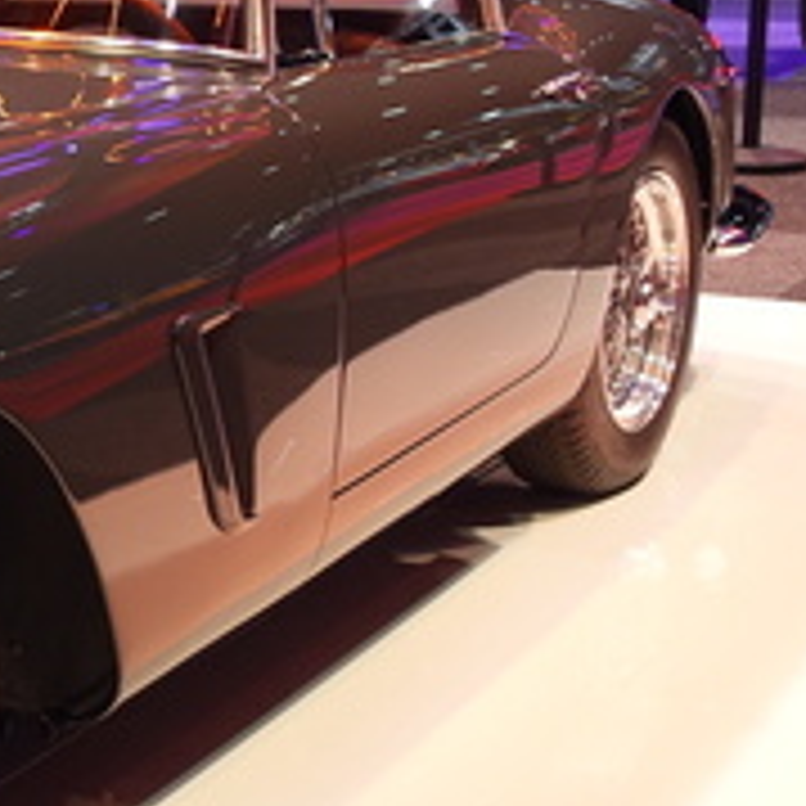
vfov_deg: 18.5
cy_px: 315
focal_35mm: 94
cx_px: -522
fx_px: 2476
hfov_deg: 16.3
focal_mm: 12.06
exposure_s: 1/40
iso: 320
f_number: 2.8
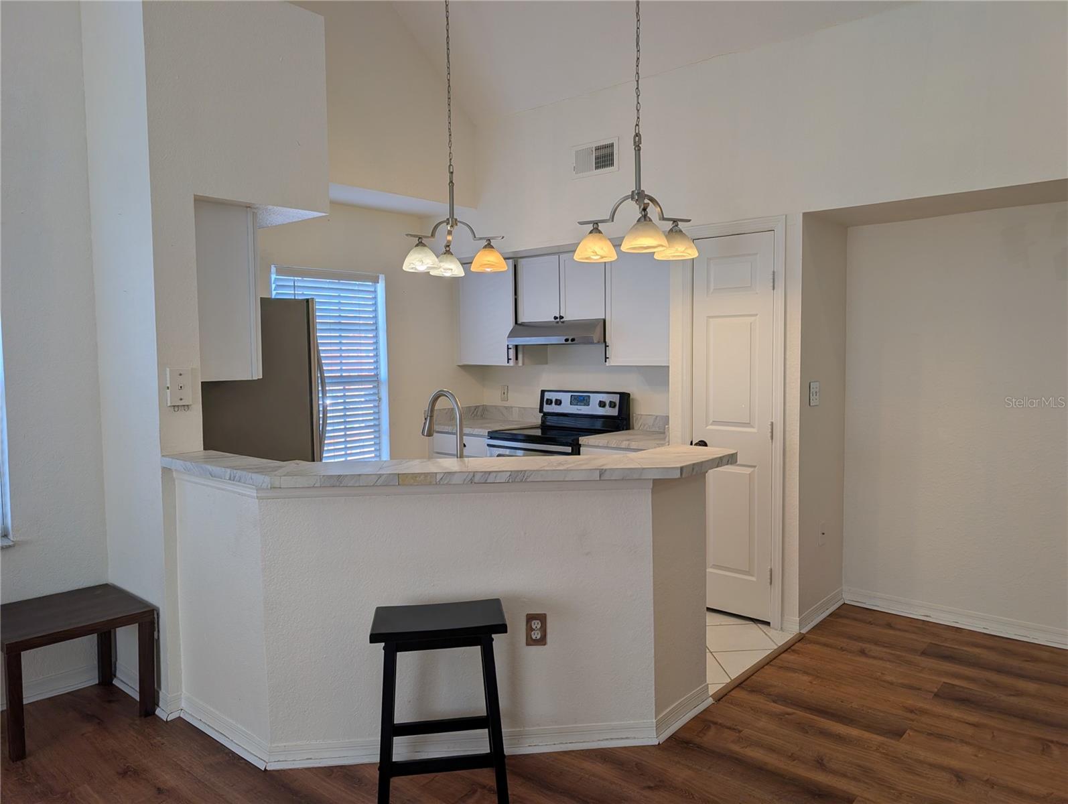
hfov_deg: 71.5
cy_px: 402
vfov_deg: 56.9
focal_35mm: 24
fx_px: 741
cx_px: 534
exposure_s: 1/810
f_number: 1.68
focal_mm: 6.9
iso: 20
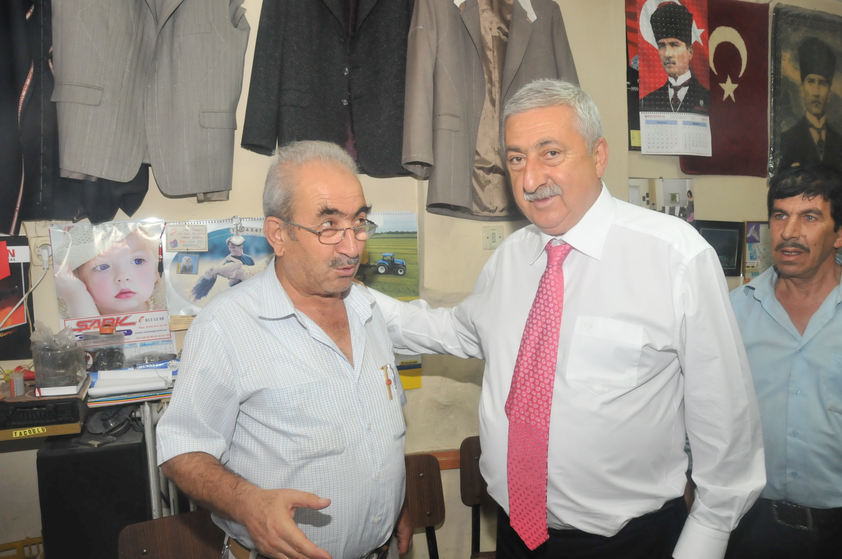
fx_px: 631
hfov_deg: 67.4
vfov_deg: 47.8
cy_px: 280
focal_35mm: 27
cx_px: 421
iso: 1000
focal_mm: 18
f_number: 7.1
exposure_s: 1/60
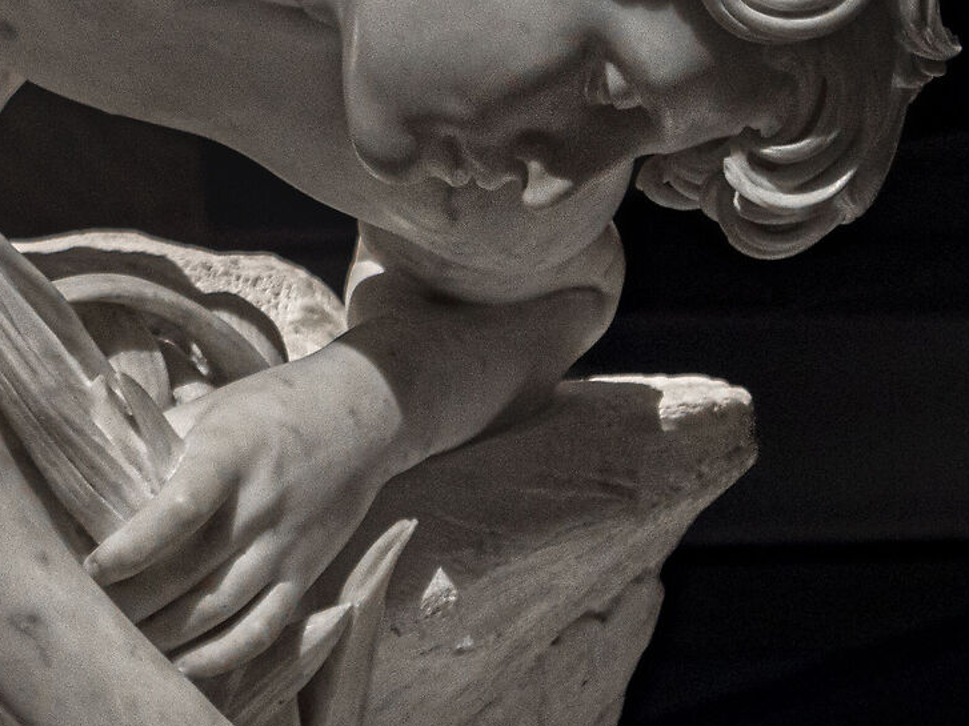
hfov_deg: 7.8
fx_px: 7025
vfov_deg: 5.9
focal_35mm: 251
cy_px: 366
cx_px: -241
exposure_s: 1/50
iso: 800
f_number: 3.9
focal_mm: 38
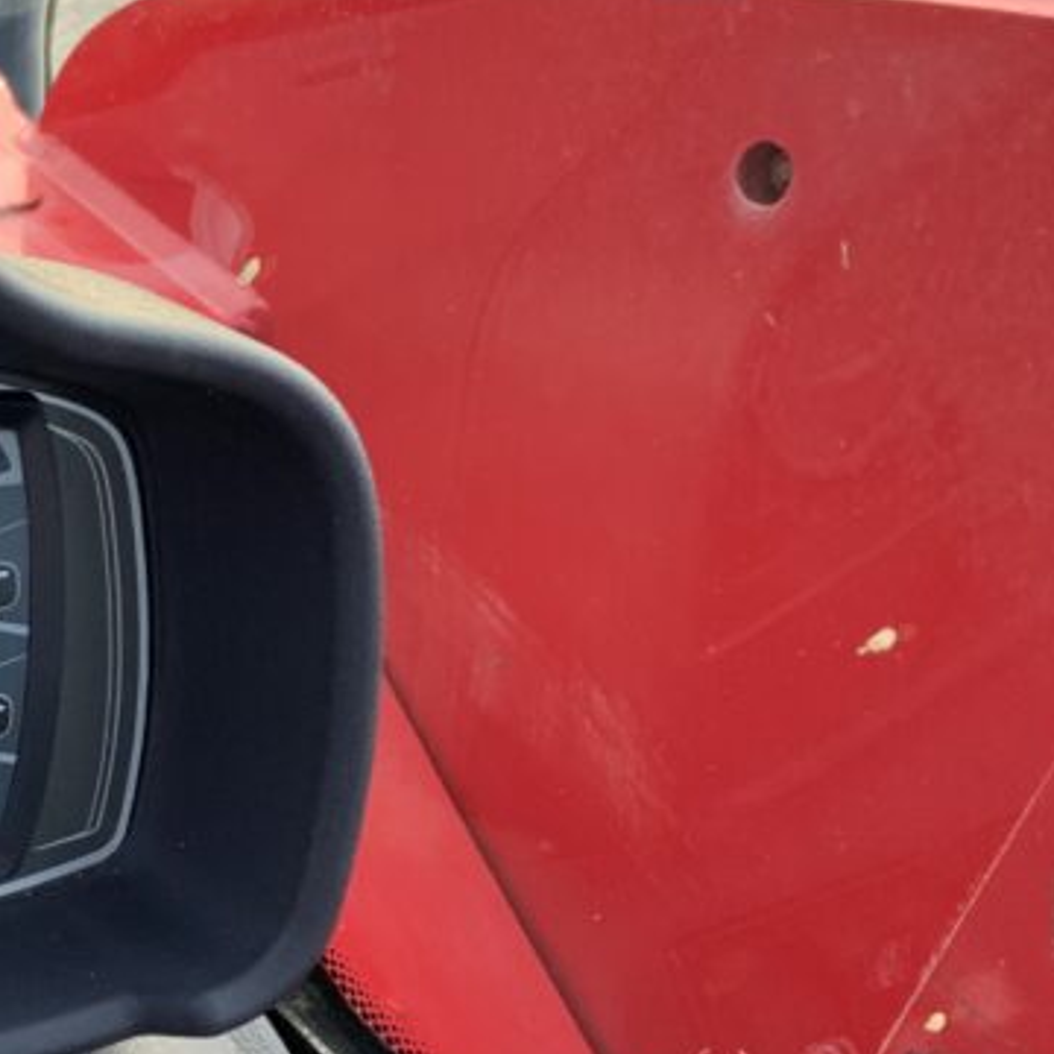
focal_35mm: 73
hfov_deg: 21.3
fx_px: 2515
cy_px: 761
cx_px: -331
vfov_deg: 23.5
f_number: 1.8
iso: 50
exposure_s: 1/122
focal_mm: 3
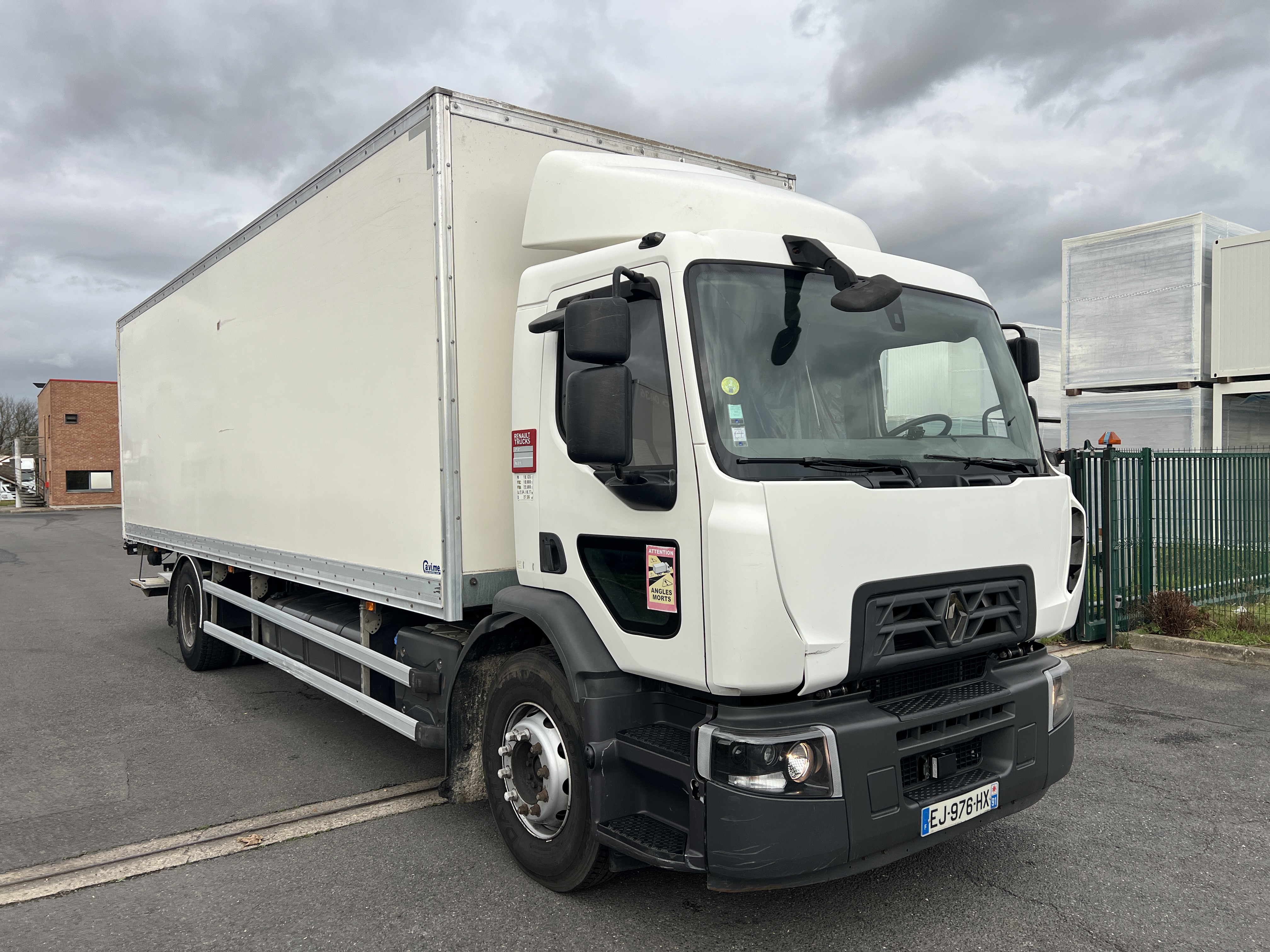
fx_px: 954
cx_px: 635
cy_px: 476
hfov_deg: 67.3
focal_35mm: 26
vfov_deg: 53.1
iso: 50
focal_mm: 5.7
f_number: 1.5
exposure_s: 1/1669
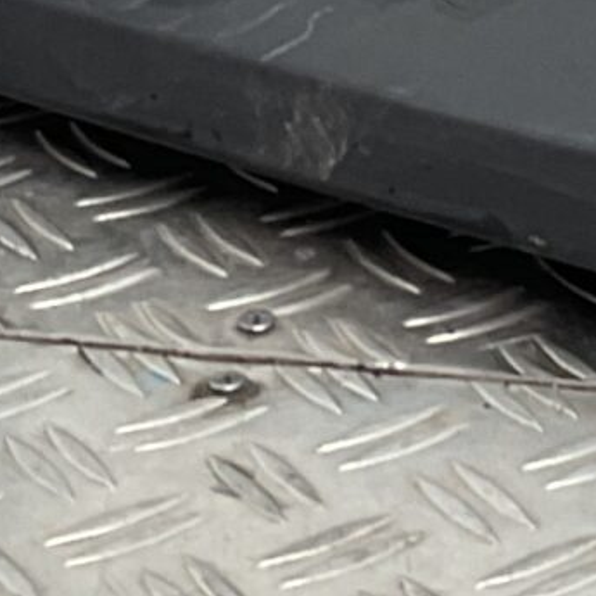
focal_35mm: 190
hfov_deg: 9.1
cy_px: -453
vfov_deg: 8.8
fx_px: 3701
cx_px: 734
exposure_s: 1/120
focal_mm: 3
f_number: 1.8
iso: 32
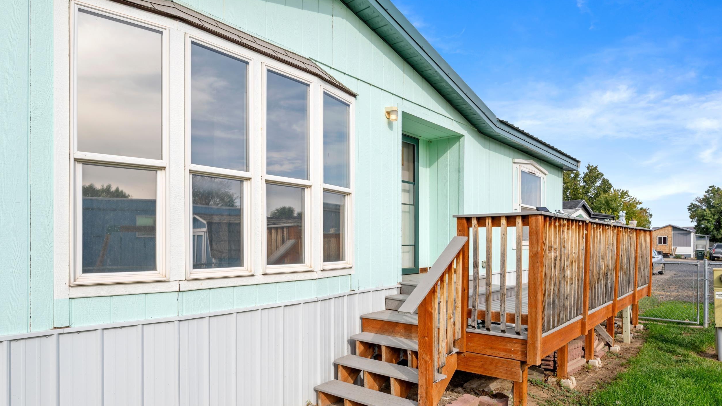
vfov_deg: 52.4
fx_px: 412
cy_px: 214
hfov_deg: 82.4
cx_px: 361
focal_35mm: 22
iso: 100
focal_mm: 20.5
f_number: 9
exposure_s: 1/50
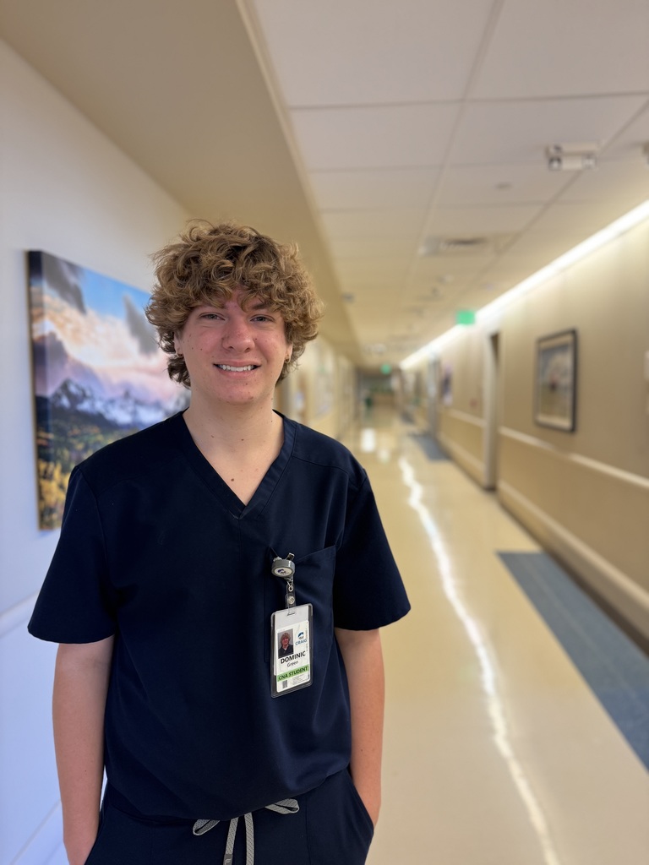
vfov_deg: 71.6
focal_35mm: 24
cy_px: 432
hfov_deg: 56.8
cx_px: 324
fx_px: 600
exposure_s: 1/60
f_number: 1.78
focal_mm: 6.76
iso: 160
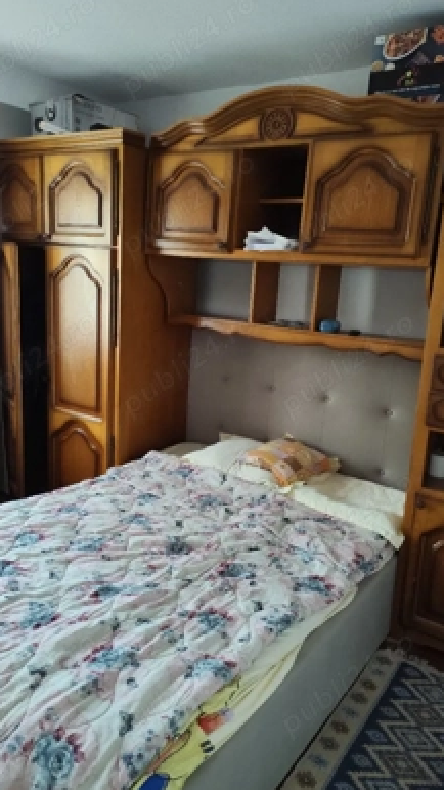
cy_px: 389
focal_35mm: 26
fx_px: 544
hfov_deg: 44.4
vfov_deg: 71.9
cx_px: 229
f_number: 1.65
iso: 1250
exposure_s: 1/20
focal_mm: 6.14
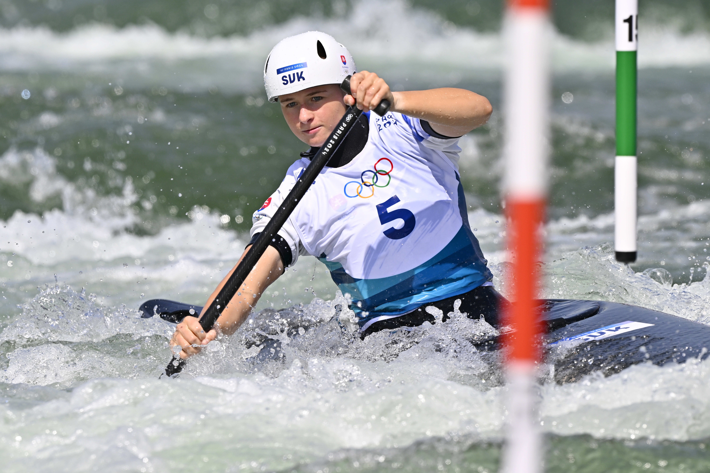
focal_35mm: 400
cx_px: 355
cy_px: 236
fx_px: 7888
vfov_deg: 3.4
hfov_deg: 5.2
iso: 200
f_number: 6.3
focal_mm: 400
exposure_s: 1/2000
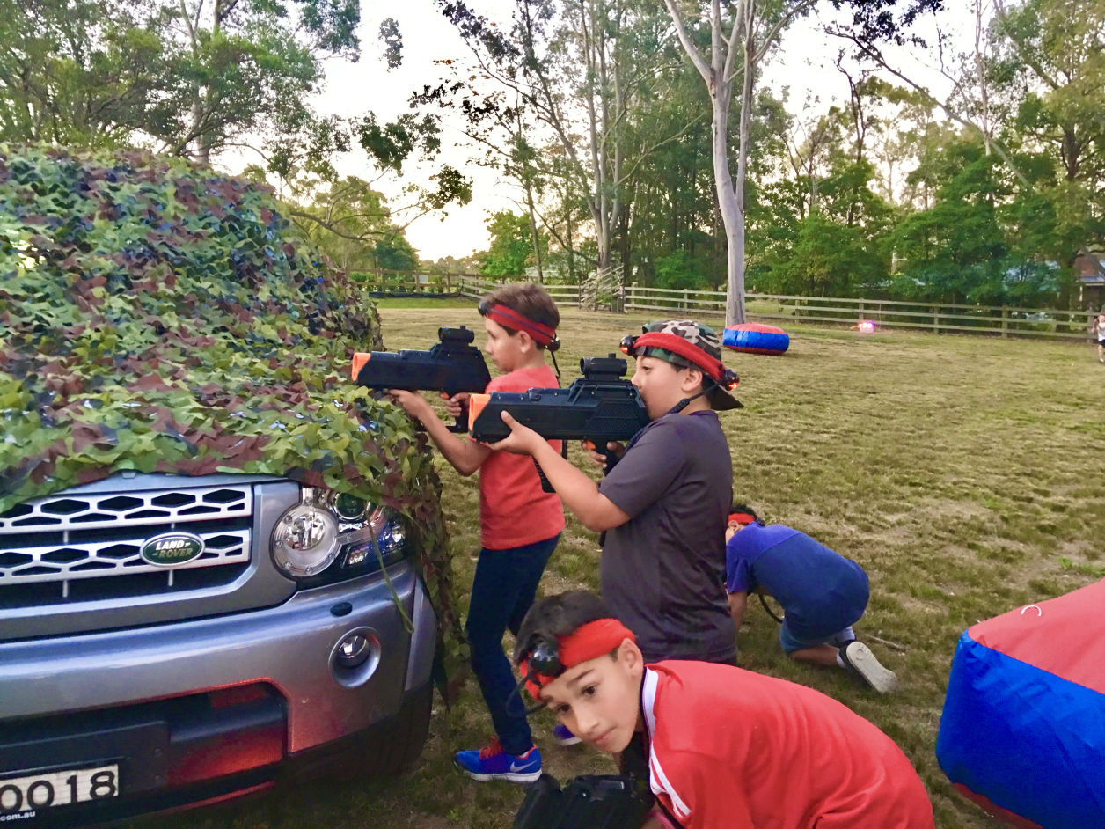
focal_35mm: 29
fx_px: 926
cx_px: 552
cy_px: 414
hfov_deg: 61.7
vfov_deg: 48.2
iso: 100
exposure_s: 1/10
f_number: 2.2
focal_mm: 4.15
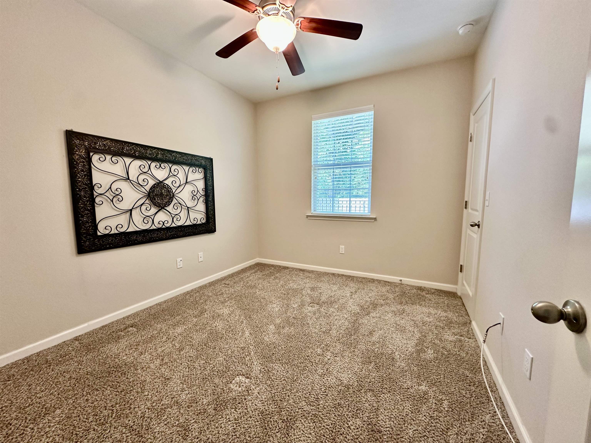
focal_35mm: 14
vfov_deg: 85.7
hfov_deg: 102.1
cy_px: 222
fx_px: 239
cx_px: 296
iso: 250
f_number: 2.2
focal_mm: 2.22
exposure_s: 1/60
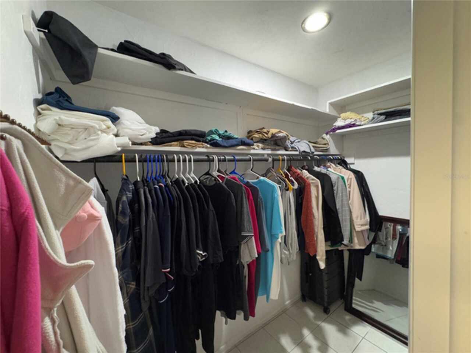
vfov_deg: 85.7
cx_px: 236
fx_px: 190
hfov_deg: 102.1
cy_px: 176
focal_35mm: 14
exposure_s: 1/60
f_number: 2.2
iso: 640
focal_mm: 2.22
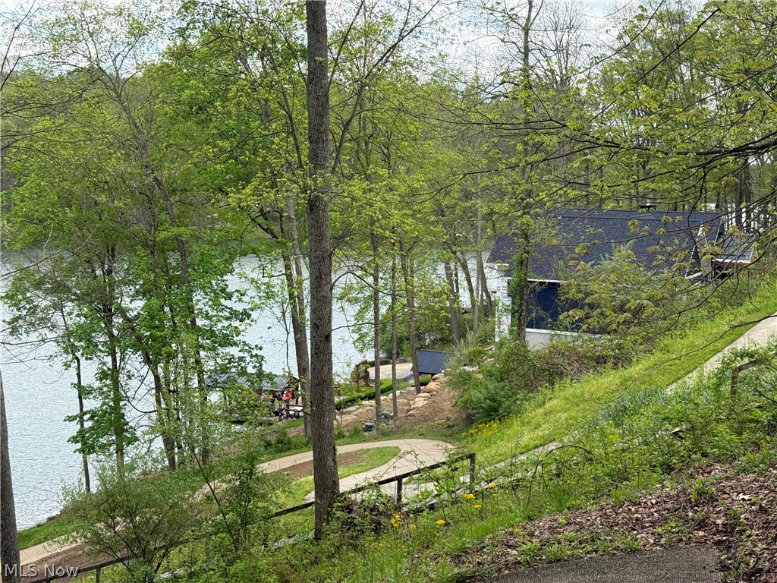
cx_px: 388
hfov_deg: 39.7
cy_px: 292
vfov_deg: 30.3
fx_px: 1077
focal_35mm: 48
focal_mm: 6.76
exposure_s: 1/1575
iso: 100
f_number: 1.78
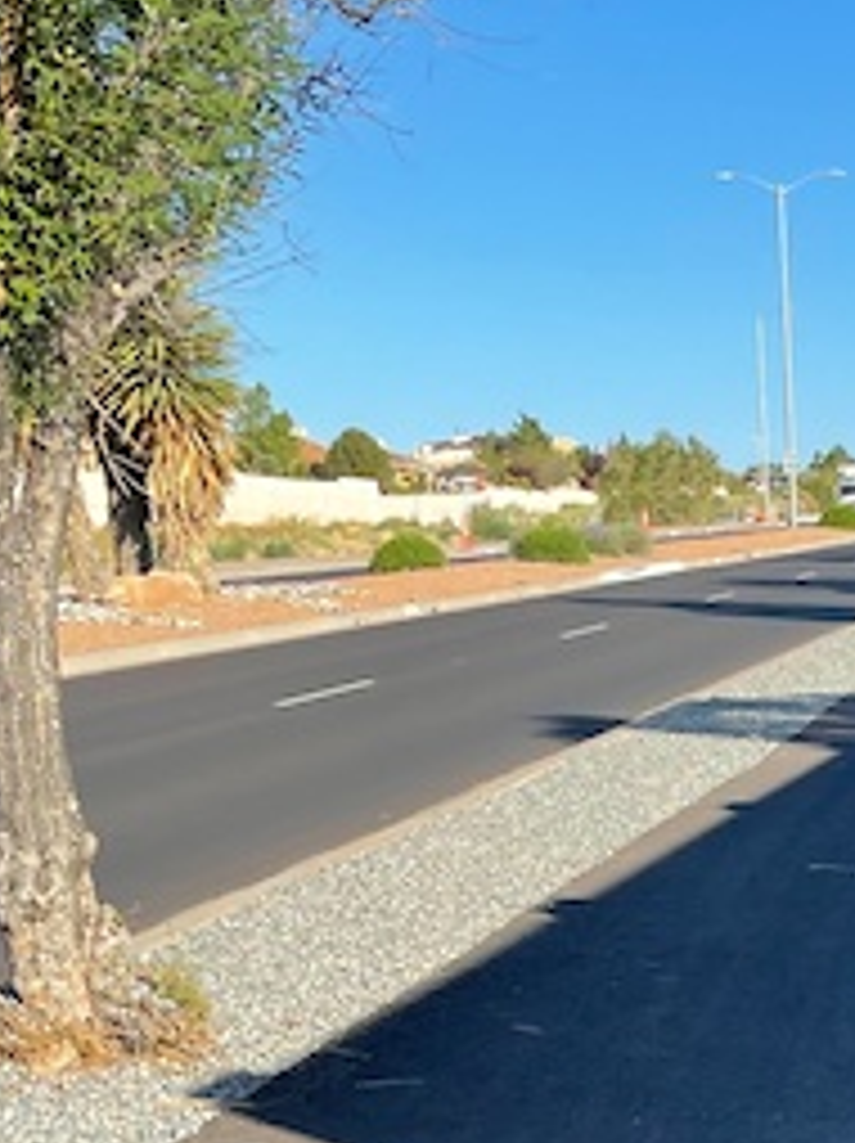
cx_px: 1008
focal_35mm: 82
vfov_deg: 21.4
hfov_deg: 17.2
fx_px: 2705
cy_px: 1530
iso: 32
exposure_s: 1/988
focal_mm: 4.2
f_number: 1.6
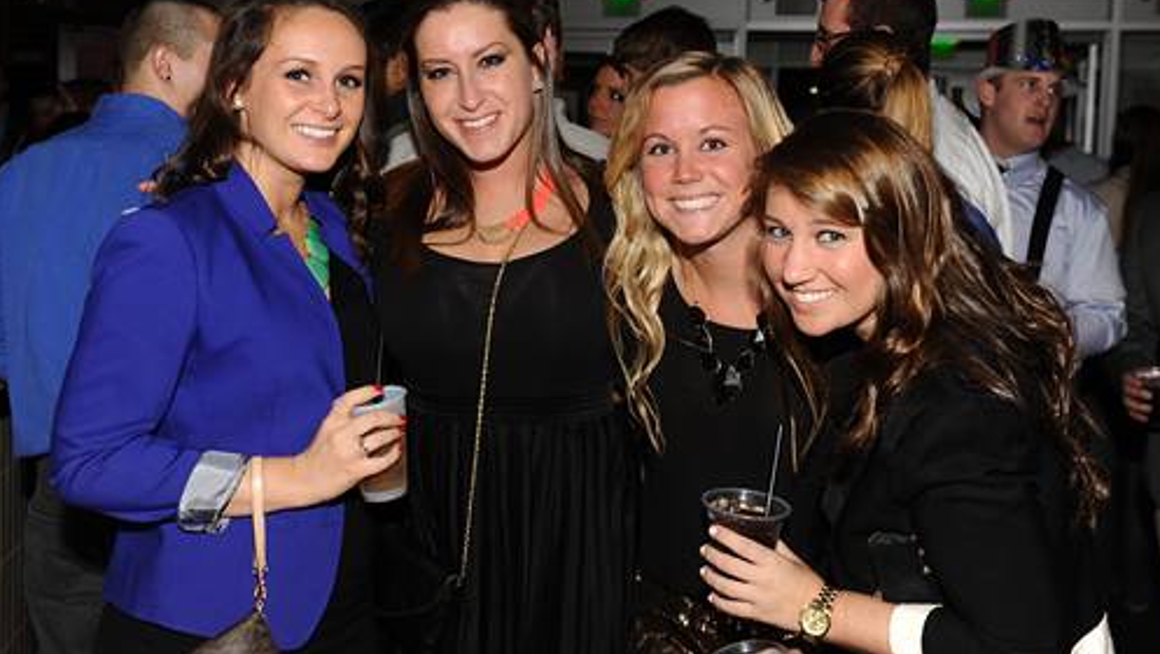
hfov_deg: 46.4
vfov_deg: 27.0
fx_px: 1354
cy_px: 245
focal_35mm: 44
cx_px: 558
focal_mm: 38
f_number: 4.8
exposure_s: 1/250
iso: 800
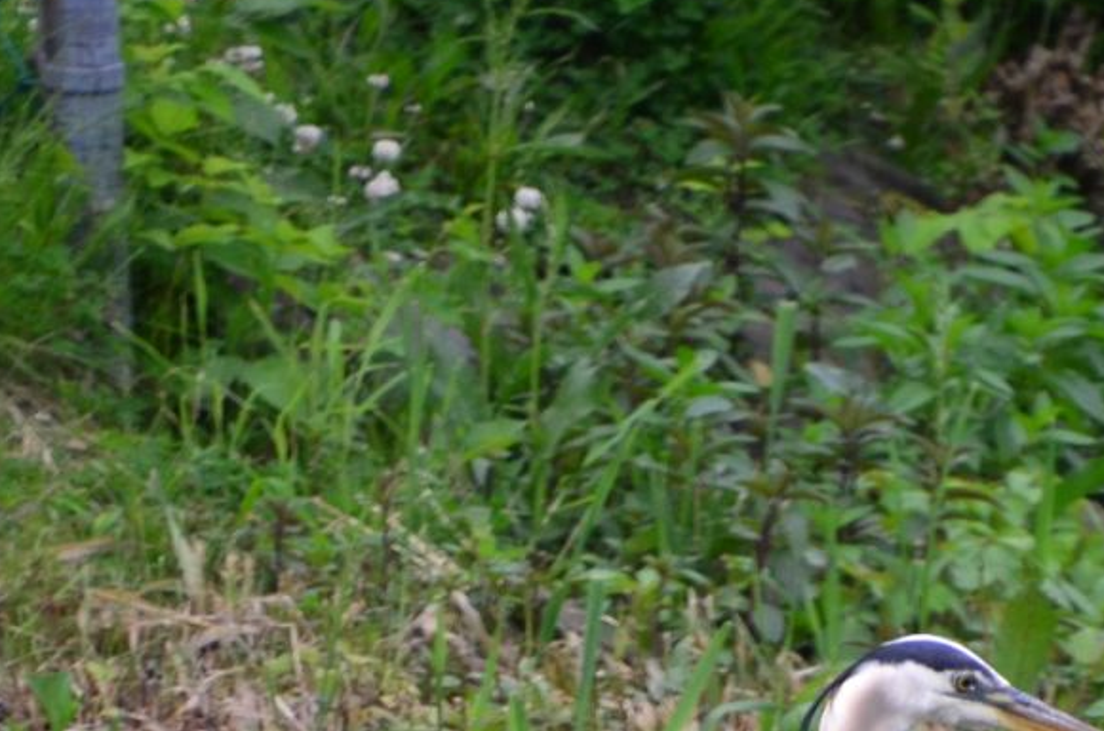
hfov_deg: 1.0
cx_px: 693
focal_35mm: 2117
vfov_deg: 0.6
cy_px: 988
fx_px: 64779
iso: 400
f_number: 6.3
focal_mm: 400
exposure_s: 1/500
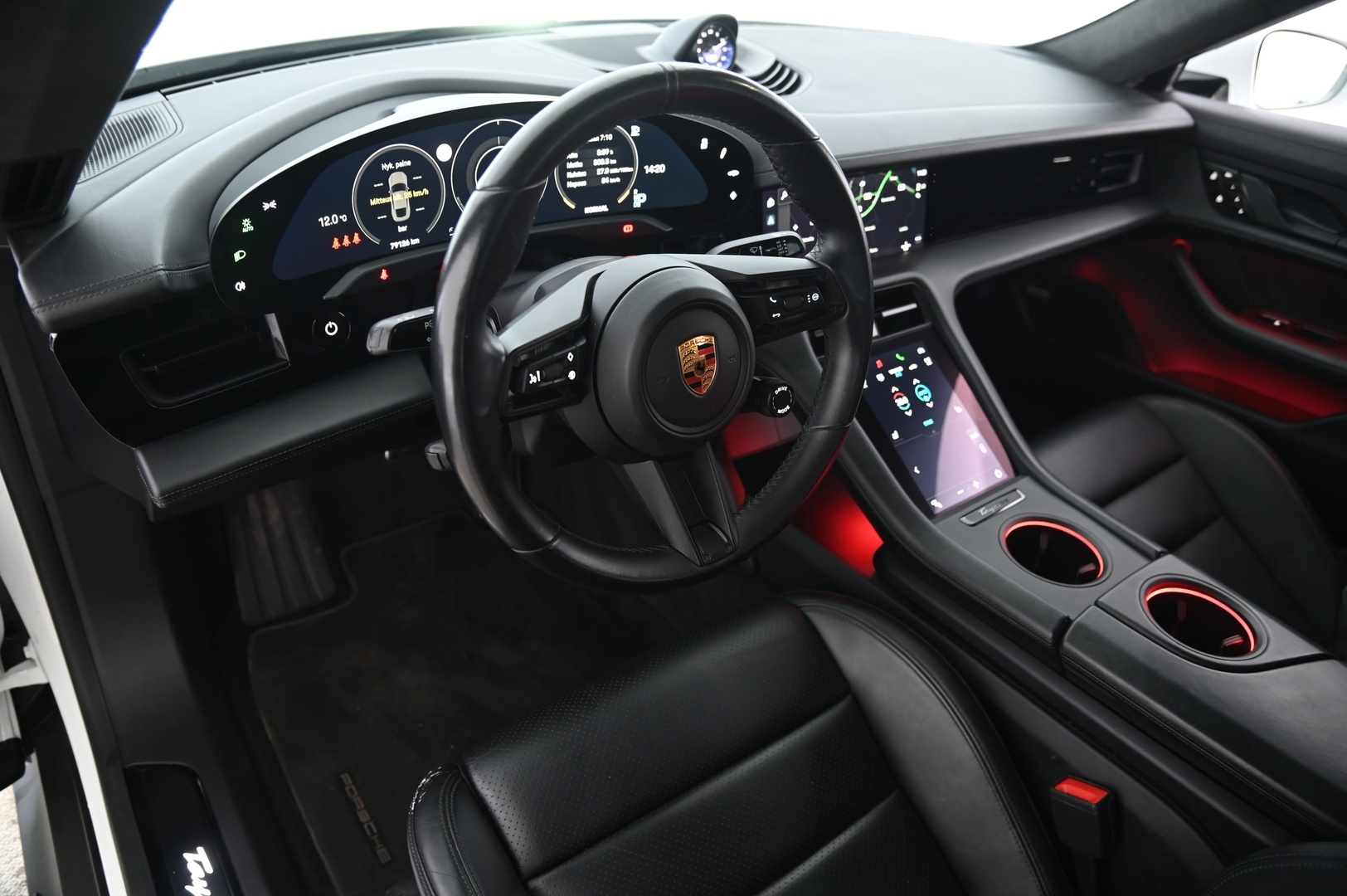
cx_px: 674
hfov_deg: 73.8
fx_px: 897
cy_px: 448
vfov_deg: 53.1
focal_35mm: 24
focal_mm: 24
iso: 2000
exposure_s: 1/13
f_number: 4
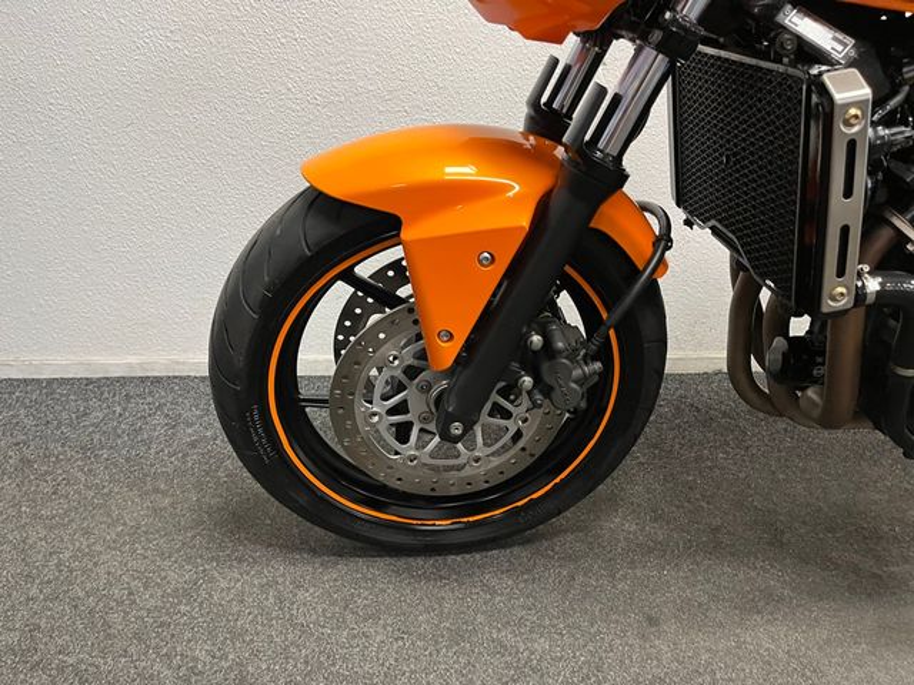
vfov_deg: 53.1
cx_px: 457
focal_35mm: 26
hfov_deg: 67.3
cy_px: 342
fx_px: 687
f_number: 1.6
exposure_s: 1/50
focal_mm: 5.1
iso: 160
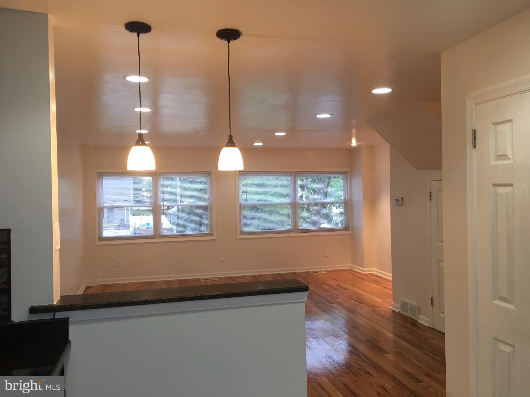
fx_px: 444
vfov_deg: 48.2
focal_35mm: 29
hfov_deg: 61.7
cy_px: 198
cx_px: 265
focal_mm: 4.15
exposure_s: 1/15
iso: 40
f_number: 2.2
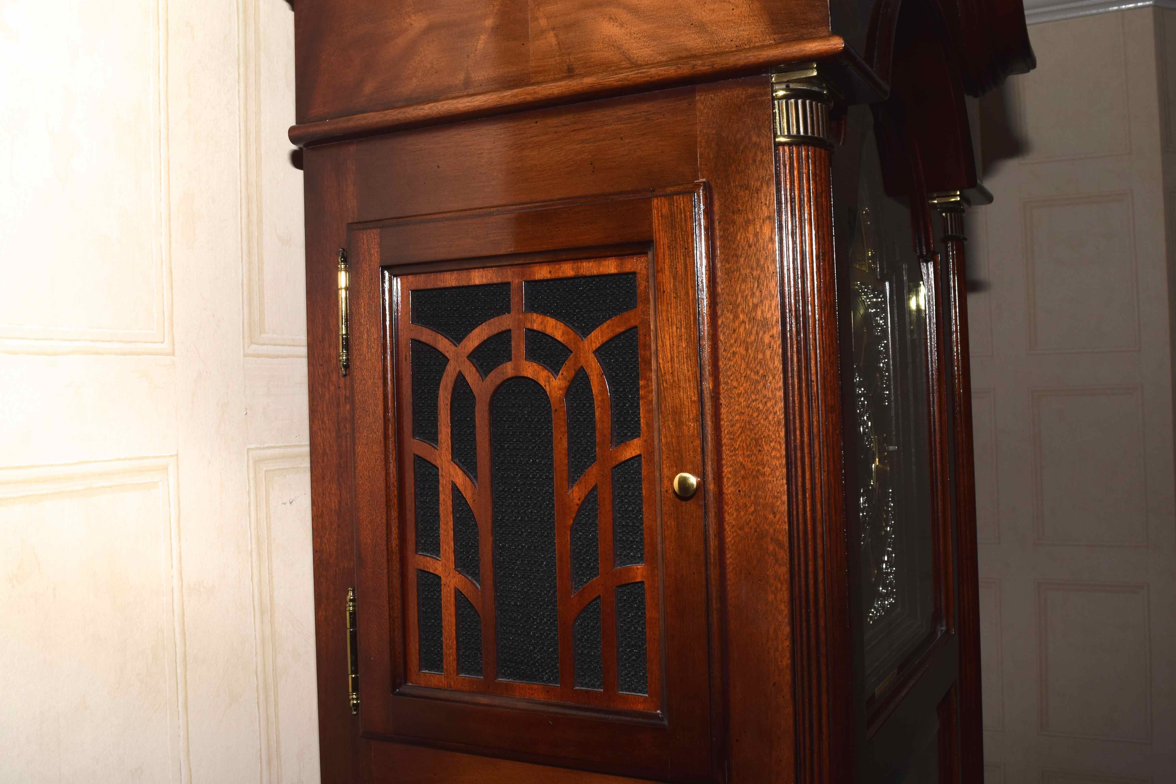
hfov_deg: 54.4
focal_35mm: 35
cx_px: 555
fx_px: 1143
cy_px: 361
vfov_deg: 37.8
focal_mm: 18
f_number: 8
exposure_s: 1/200
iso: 100
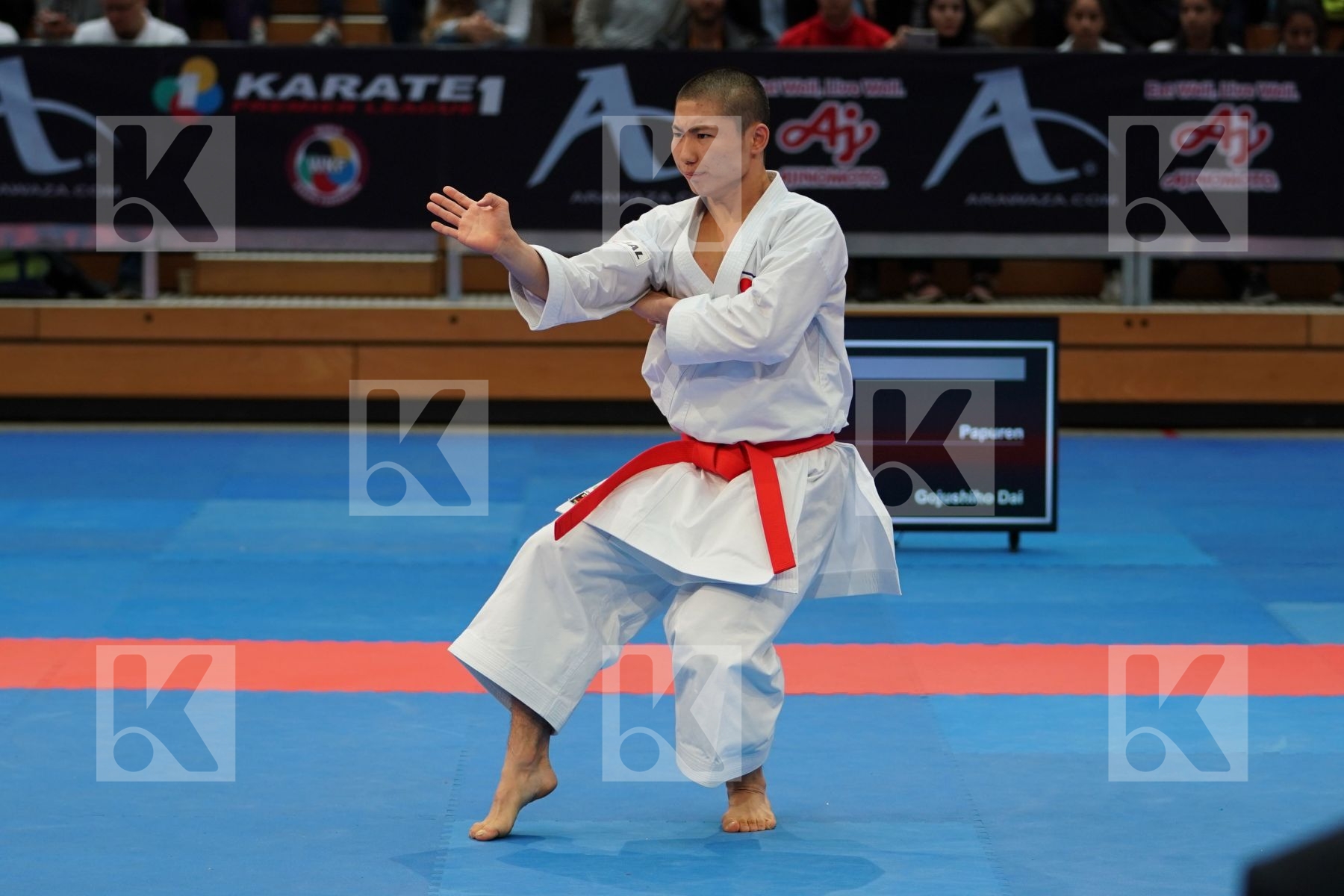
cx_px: 672
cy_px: 448
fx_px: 5152
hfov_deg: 14.9
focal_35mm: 138
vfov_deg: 9.9
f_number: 2.8
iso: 500
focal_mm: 92
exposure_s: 1/400
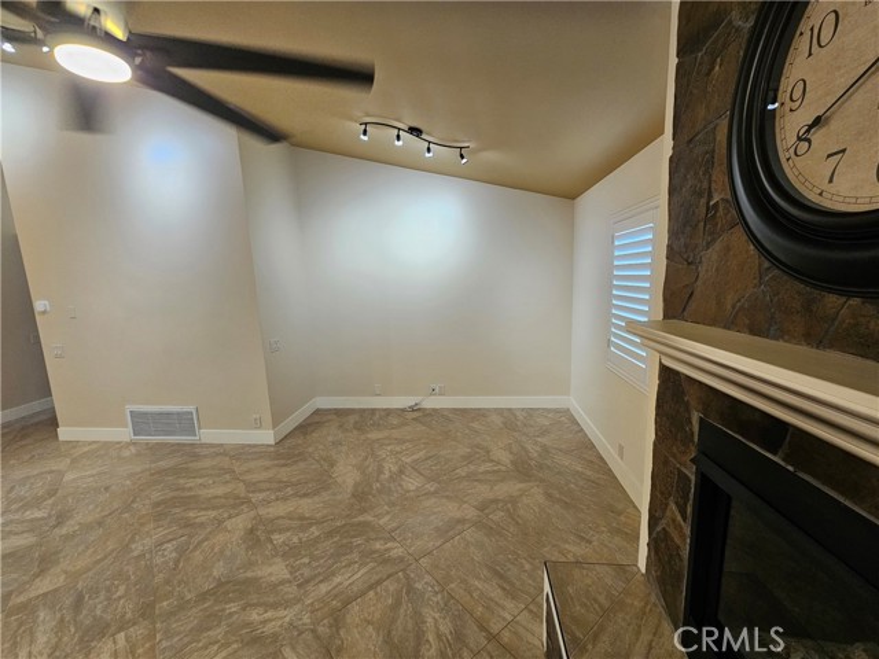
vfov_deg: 89.9
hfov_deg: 106.2
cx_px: 440
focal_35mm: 13
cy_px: 330
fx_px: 330
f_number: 2.2
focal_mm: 2.2
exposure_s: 1/60
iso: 160
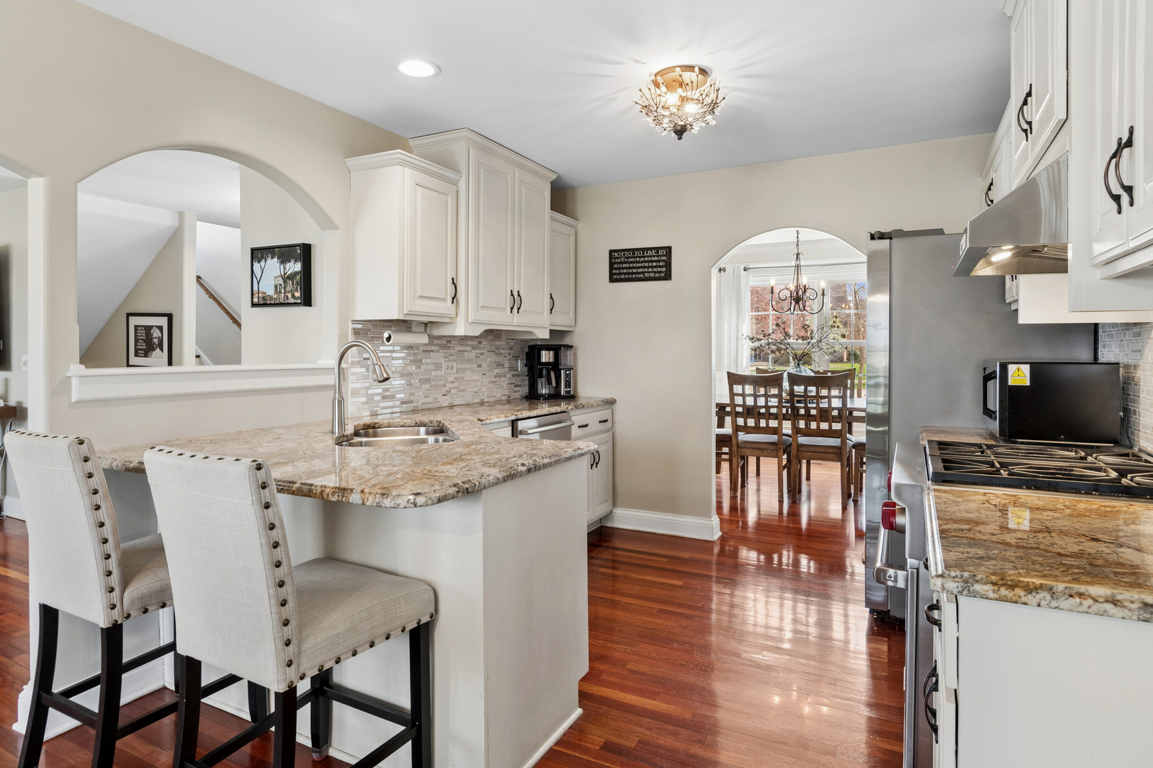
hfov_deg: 85.4
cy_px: 384
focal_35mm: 20
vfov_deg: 63.2
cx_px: 576
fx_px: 624
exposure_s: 1/10
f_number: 8
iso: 320
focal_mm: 13
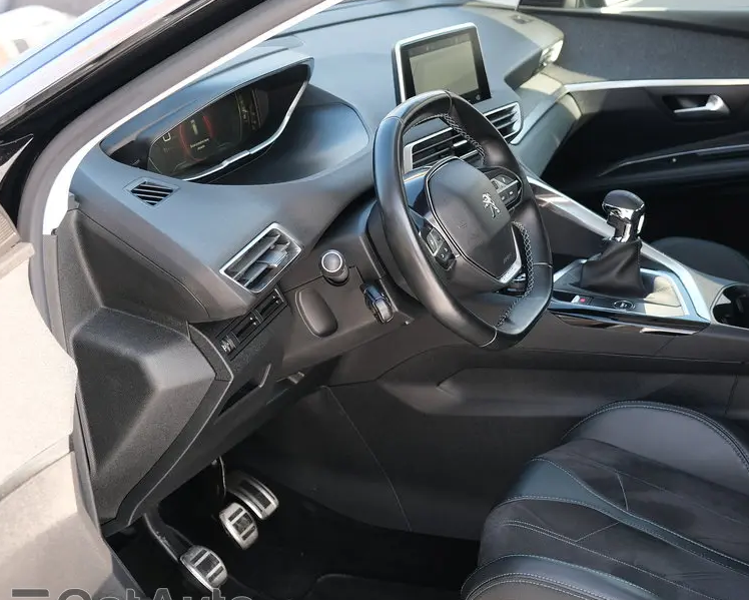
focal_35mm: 54
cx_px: 553
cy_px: 278
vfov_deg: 28.1
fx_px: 1198
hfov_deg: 34.1
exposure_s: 1/105
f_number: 4
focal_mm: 25.4
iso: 320
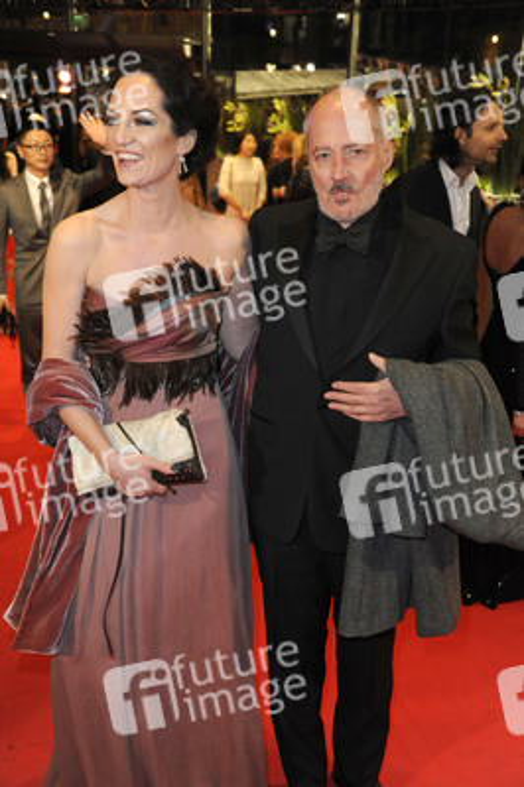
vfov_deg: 41.1
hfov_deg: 28.0
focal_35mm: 48
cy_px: 394
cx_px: 262
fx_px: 1050
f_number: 5.6
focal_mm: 48
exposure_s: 1/200
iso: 3200
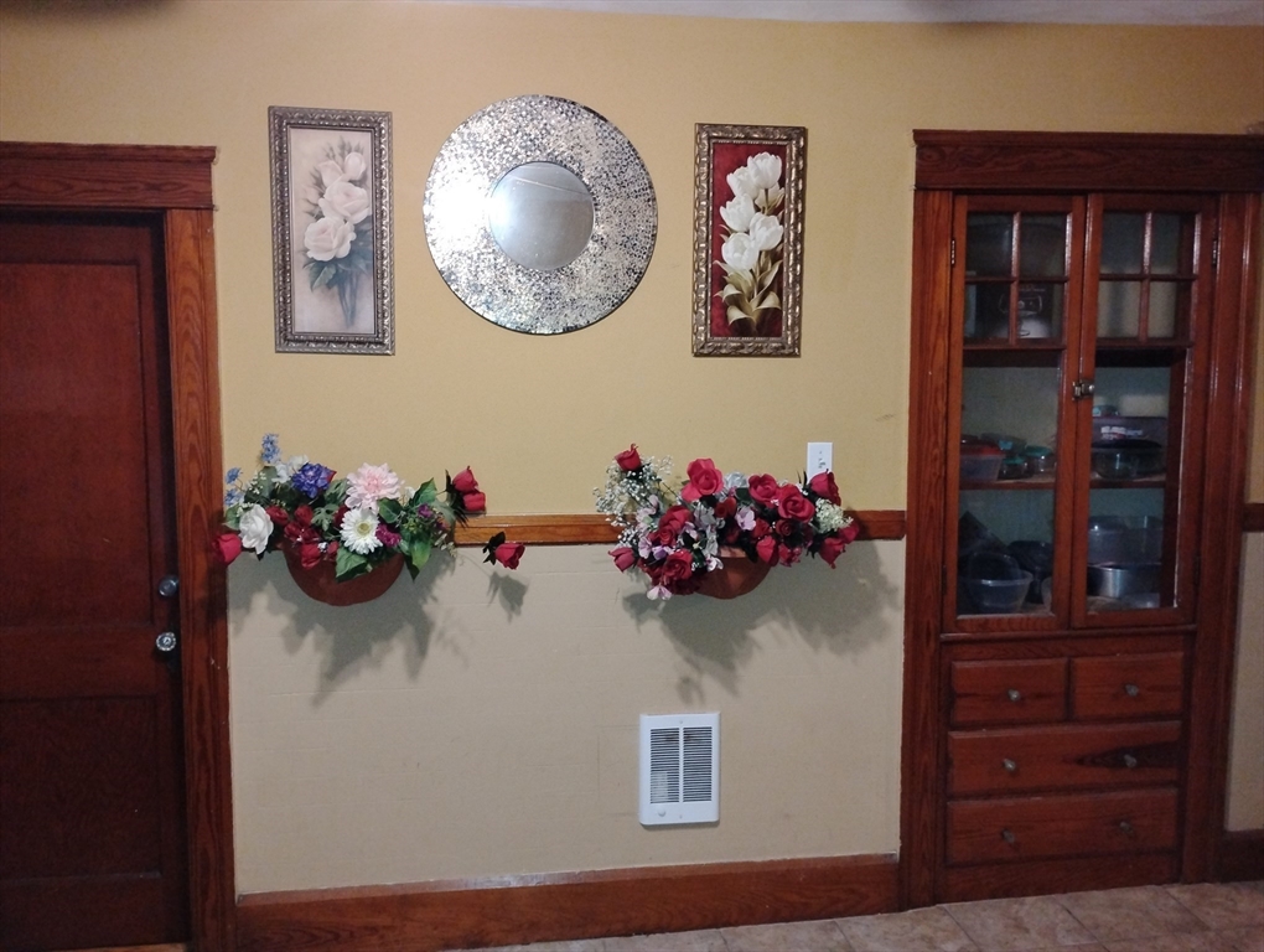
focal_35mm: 28
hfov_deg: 63.4
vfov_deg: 49.9
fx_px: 1024
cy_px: 476
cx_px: 632
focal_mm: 4.26
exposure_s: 1/30
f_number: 1.8
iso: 1656
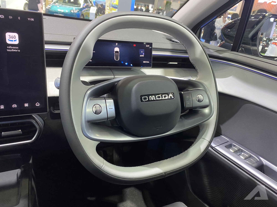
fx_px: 208
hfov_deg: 67.3
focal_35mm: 26
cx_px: 138
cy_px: 104
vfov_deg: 53.1
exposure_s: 1/60
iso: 250
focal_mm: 4.25
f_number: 1.8
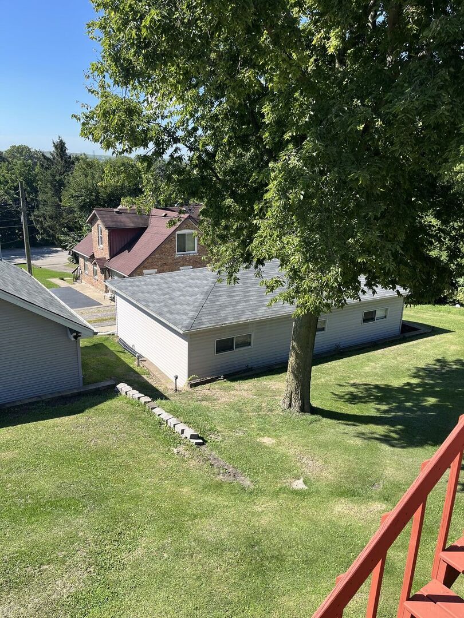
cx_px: 232
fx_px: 465
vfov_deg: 67.3
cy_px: 309
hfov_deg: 53.1
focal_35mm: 26
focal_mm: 5.1
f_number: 1.6
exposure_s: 1/1536
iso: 50
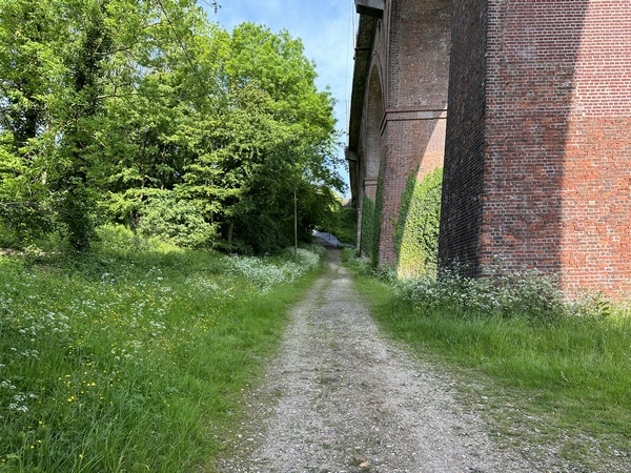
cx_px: 316
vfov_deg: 56.8
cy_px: 236
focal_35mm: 24
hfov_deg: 71.6
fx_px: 437
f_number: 1.78
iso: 80
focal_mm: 6.86
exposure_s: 1/910
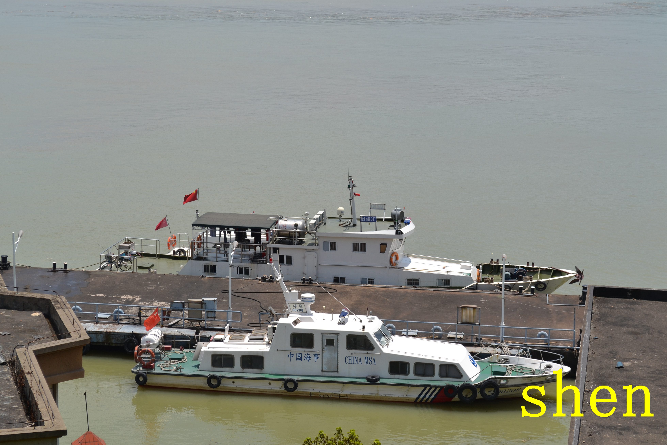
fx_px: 1528
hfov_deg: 24.6
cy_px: 222
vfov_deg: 16.6
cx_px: 334
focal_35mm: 82
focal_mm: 55
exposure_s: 1/320
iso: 100
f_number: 9
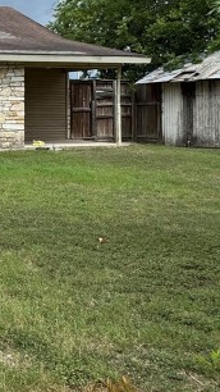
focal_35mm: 51
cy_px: 120
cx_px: -221
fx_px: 529
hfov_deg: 17.1
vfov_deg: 39.9
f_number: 2.2
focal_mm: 2.22
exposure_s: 1/980
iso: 50
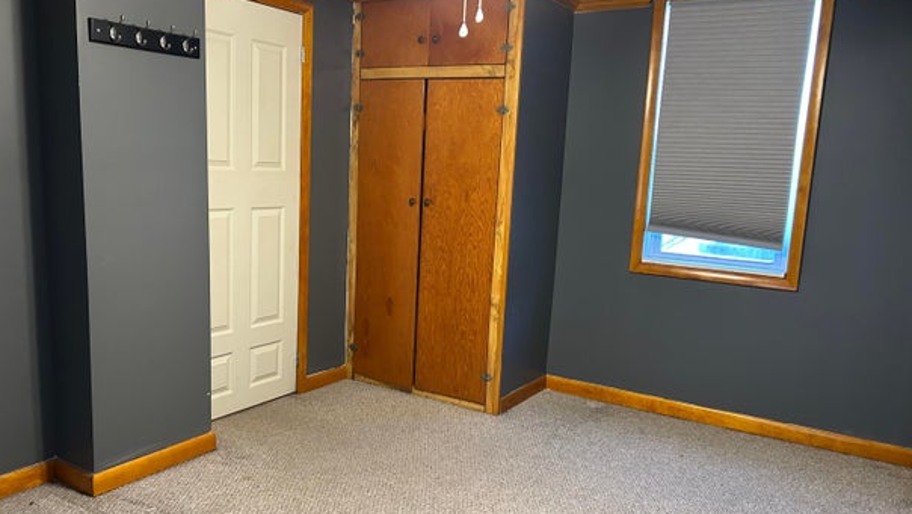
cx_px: 456
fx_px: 726
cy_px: 280
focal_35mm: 30
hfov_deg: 64.3
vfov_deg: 38.9
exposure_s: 1/60
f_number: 1.5
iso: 320
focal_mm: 5.7
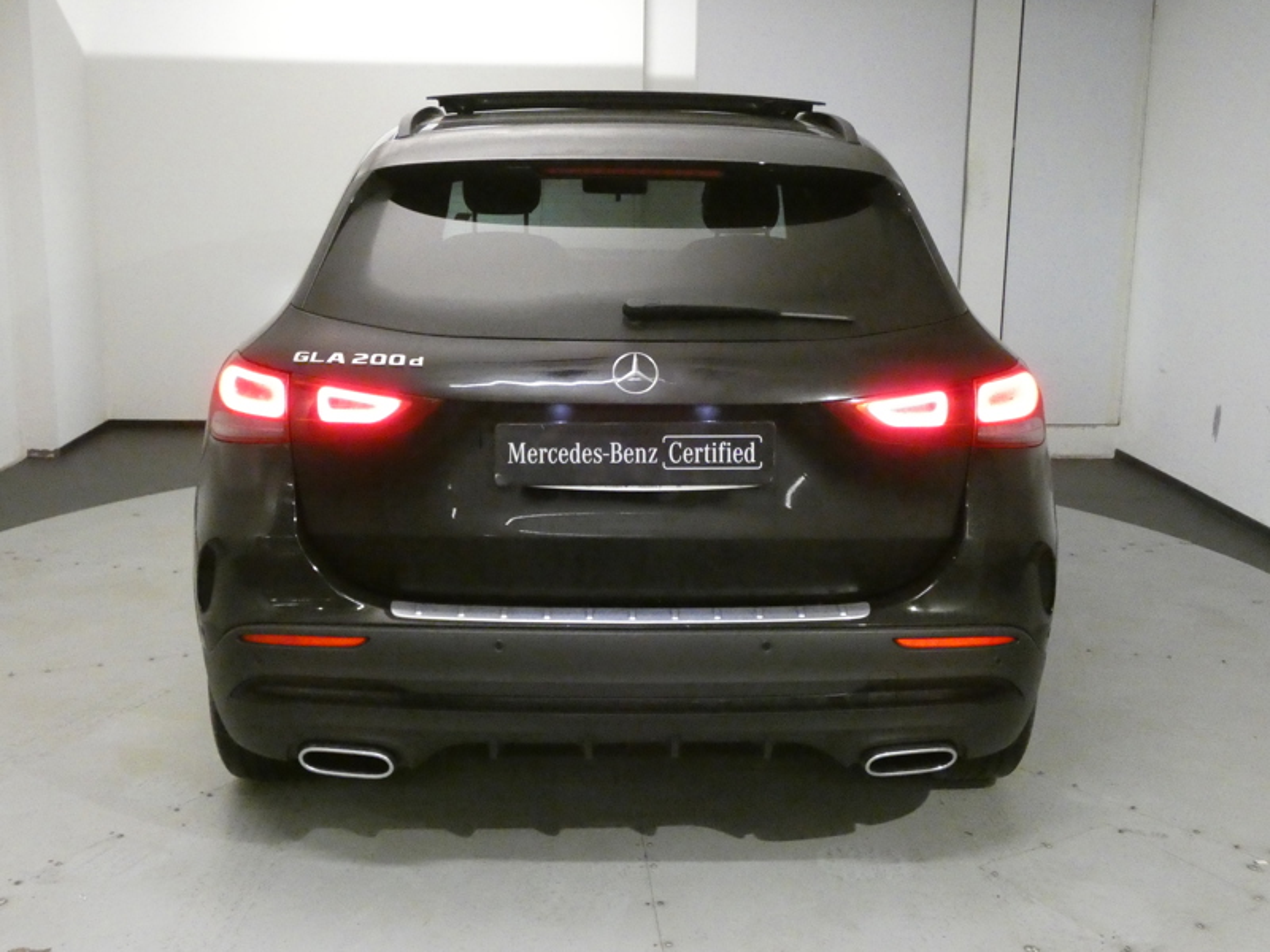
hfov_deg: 49.0
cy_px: 476
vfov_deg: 37.7
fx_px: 1394
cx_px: 635
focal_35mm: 38
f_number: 3.5
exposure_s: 1/125
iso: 2500
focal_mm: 6.8
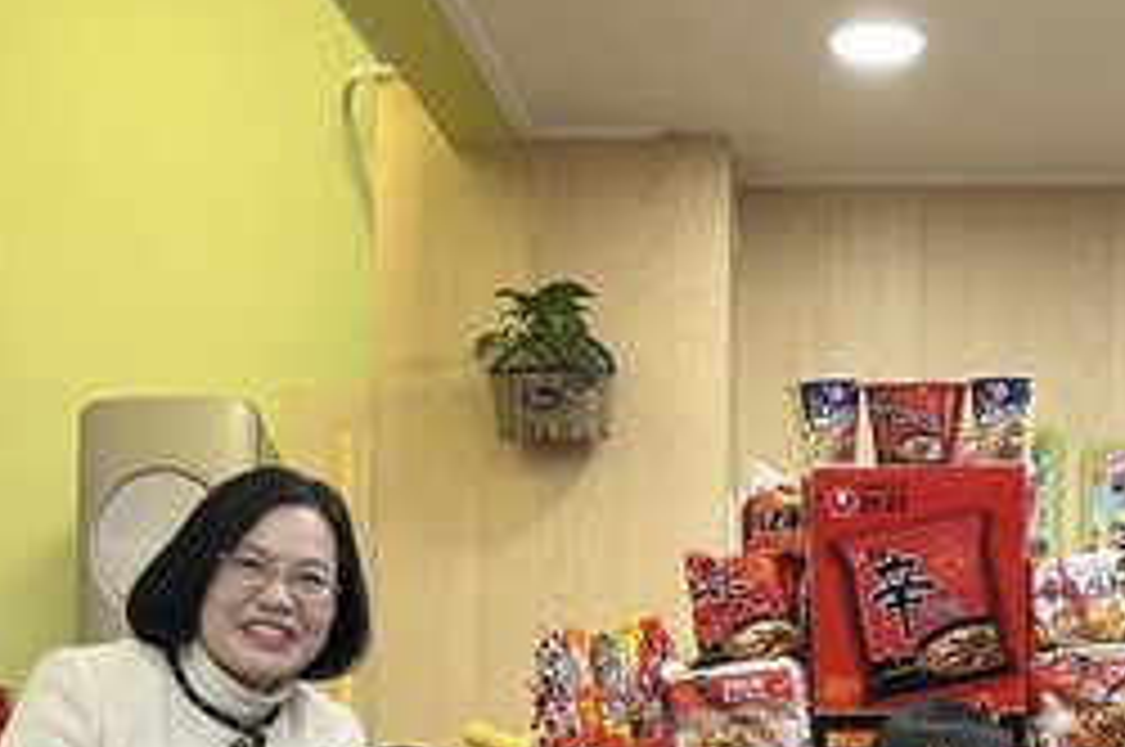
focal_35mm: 65
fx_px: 2029
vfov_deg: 20.0
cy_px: 814
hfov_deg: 30.5
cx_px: 837
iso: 160
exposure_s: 1/60
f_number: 1.6
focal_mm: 5.1
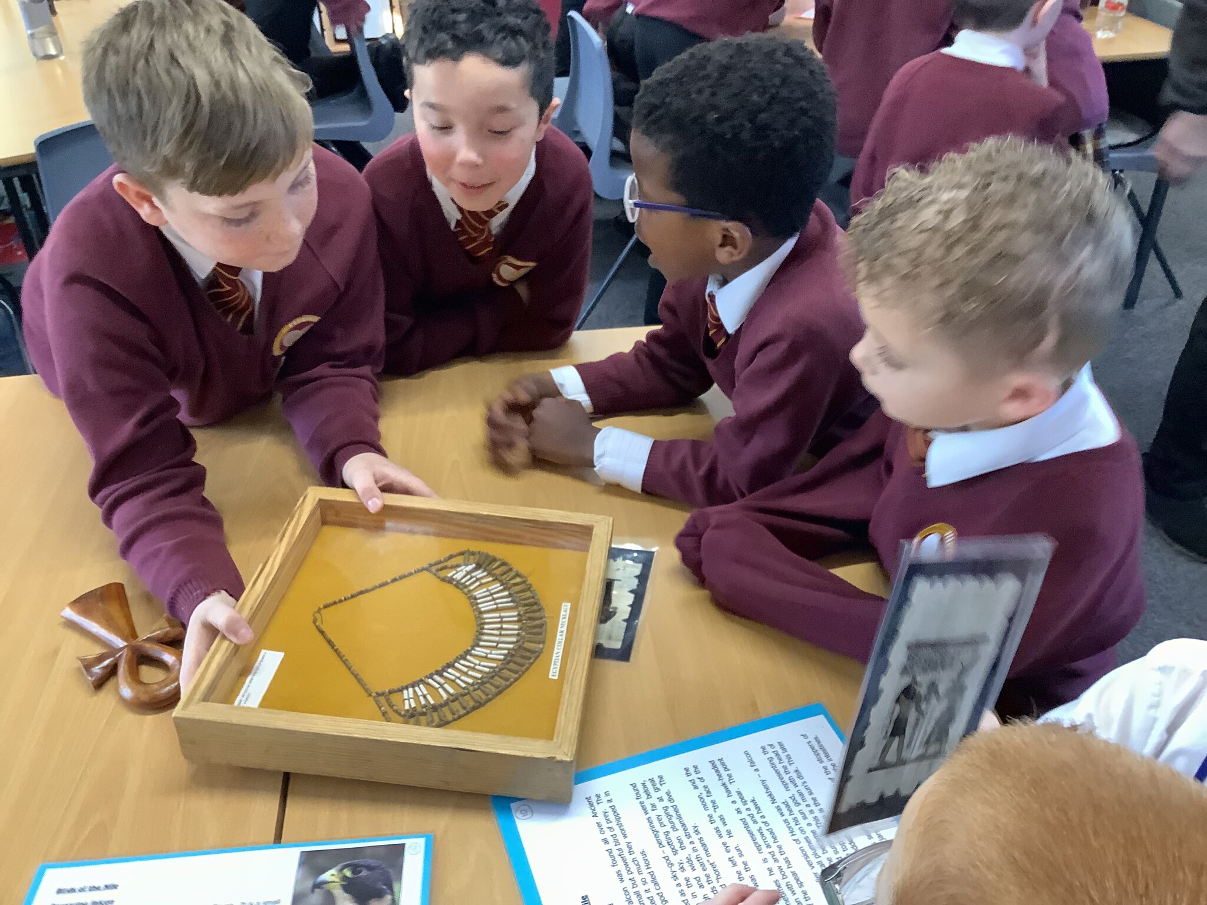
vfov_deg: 45.4
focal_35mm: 31
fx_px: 1081
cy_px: 452
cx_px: 604
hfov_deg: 58.4
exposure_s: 1/33
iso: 320
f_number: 2.4
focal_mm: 3.3
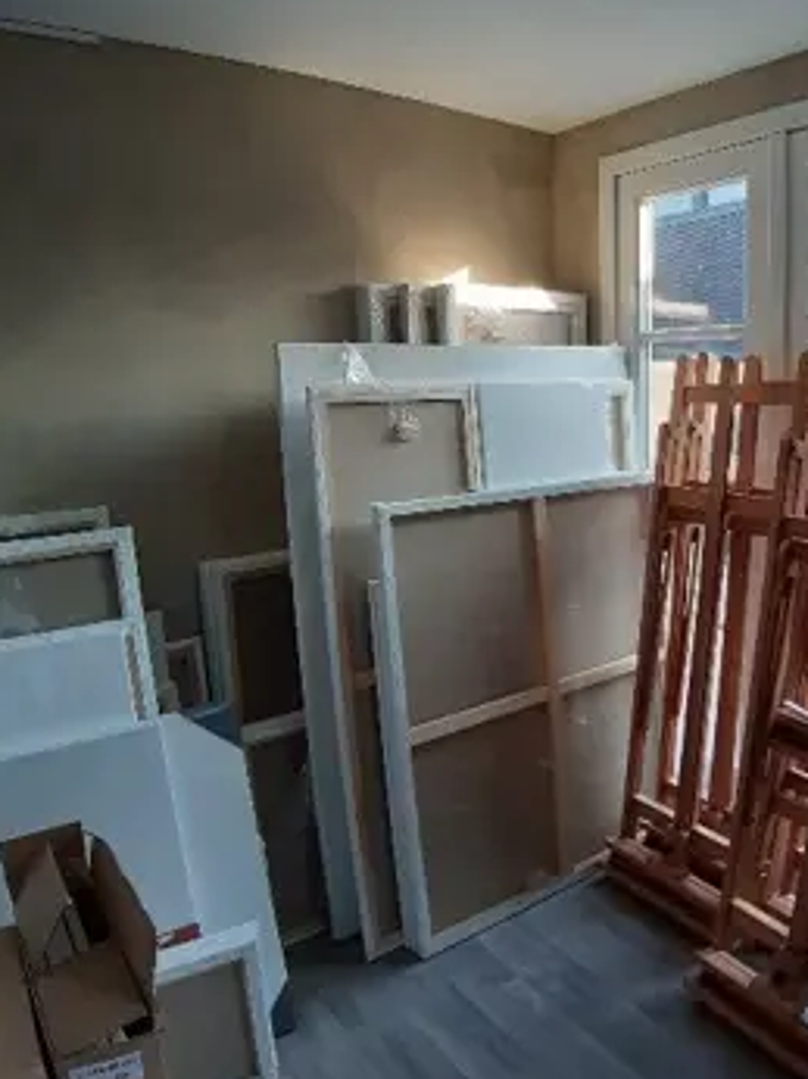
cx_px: 555
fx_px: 779
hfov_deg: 53.5
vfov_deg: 68.8
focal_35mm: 25
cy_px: 440
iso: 80
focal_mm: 1.87
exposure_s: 1/50
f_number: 2.4
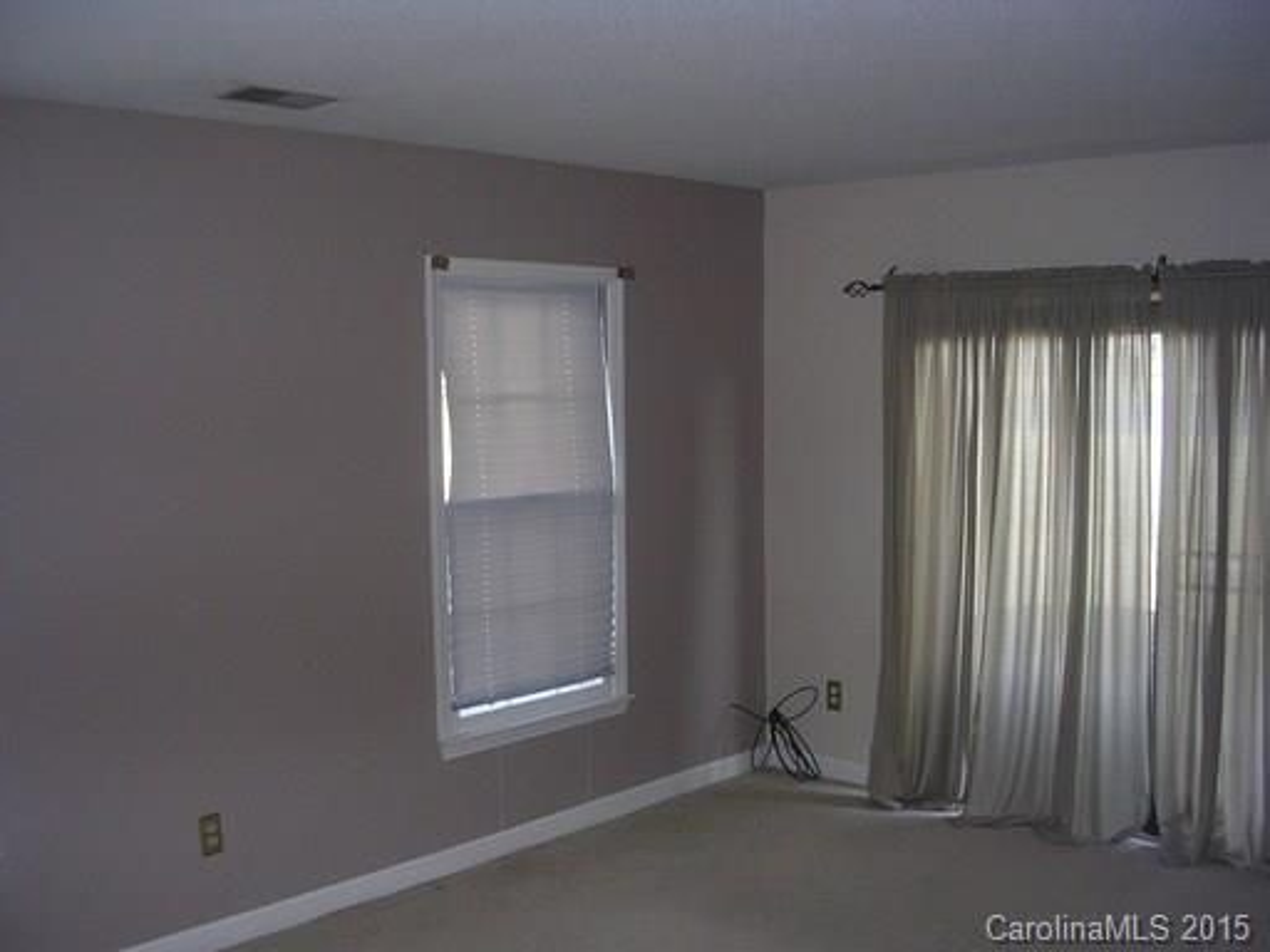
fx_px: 1394
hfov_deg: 49.0
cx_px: 635
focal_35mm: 38
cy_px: 476
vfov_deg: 37.7
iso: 82
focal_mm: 5.8
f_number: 2.8
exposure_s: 1/60.1
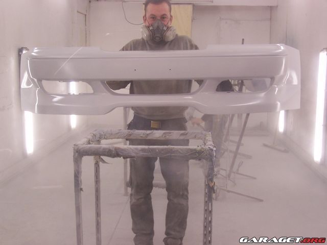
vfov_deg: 28.6
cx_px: 164
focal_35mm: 51
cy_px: 122
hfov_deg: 37.5
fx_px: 482
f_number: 3.2
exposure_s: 1/30
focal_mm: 8.5
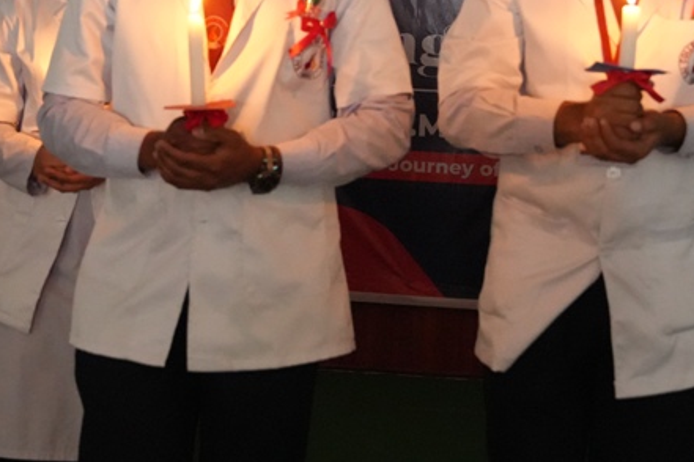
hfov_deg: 30.9
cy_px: 50
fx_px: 1253
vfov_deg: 20.5
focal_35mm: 65
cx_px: 387
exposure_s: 1/160
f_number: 3.2
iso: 12800
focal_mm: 28
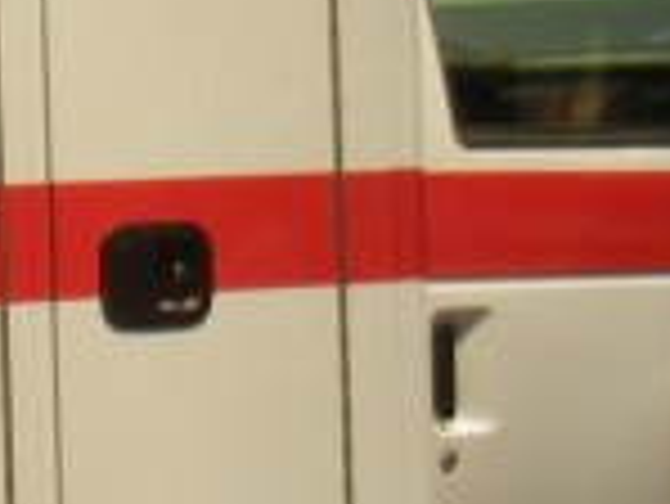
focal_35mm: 206
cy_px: 324
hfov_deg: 9.3
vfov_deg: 7.2
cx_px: -427
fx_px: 3990
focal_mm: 5.4
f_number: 3.5
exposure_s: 1/60
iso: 246
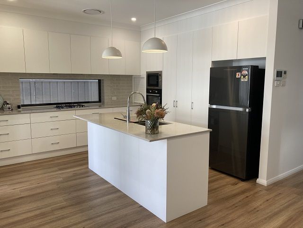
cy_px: 114
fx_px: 245
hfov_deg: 63.4
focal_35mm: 28
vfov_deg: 49.7
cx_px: 152
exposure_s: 1/100
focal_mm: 3.99
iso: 64
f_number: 1.8
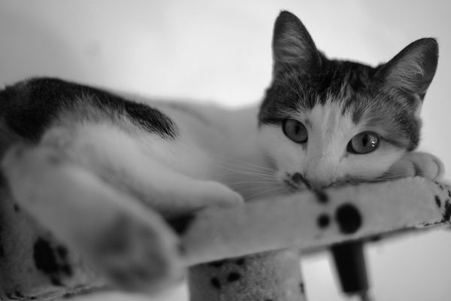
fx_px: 626
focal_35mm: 50
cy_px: 150
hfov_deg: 39.6
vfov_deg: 27.0
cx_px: 226
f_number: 1.8
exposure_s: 1/100
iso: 2000
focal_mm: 50
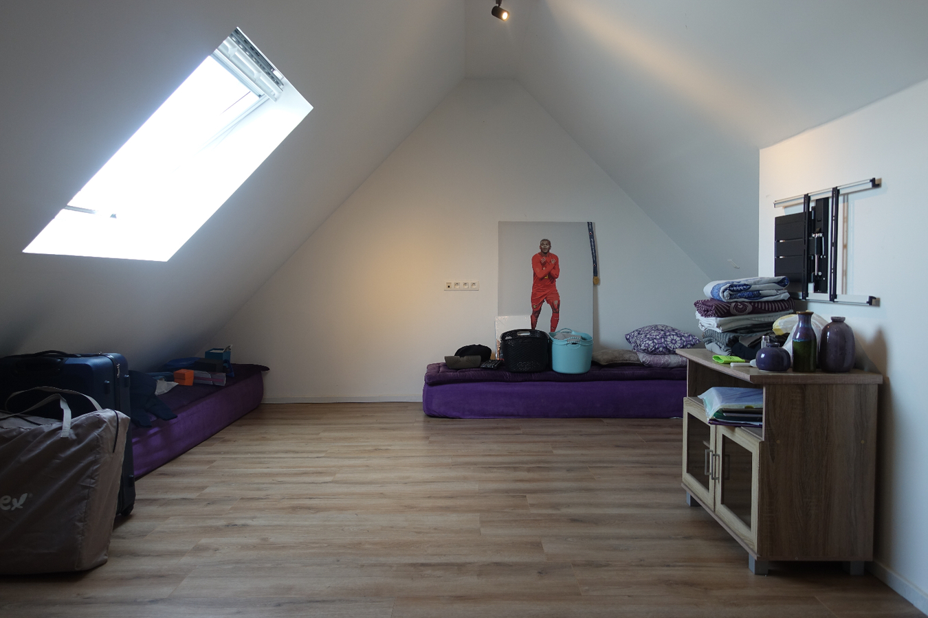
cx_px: 464
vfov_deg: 53.1
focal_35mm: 24
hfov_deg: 73.7
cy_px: 309
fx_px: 619
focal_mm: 8.8
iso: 125
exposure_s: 1/50
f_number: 2.8
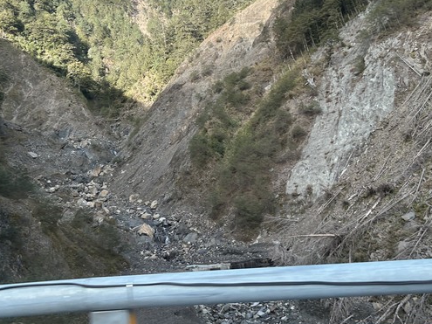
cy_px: 97
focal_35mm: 41
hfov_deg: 45.7
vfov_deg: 34.7
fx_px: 512
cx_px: 232
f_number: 1.5
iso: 50
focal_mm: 5.7
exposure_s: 1/121
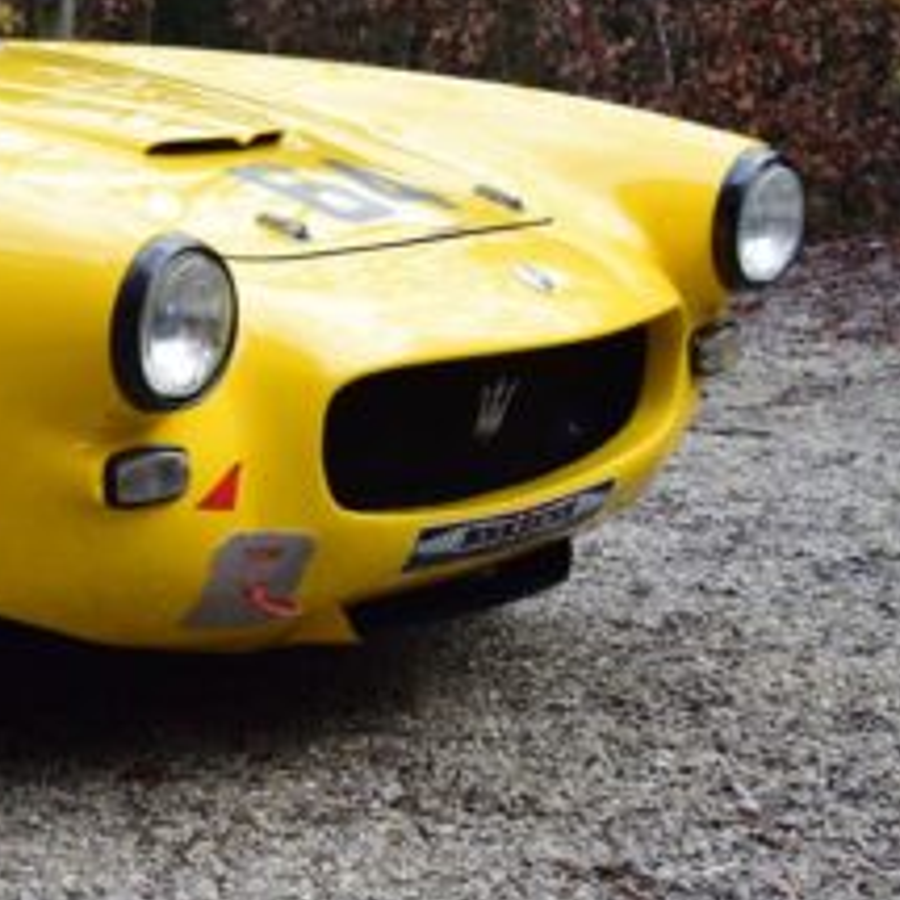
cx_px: -352
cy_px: 218
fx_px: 3353
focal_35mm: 114
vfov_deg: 15.2
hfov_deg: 14.5
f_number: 8
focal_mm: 32
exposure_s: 1/60
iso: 560
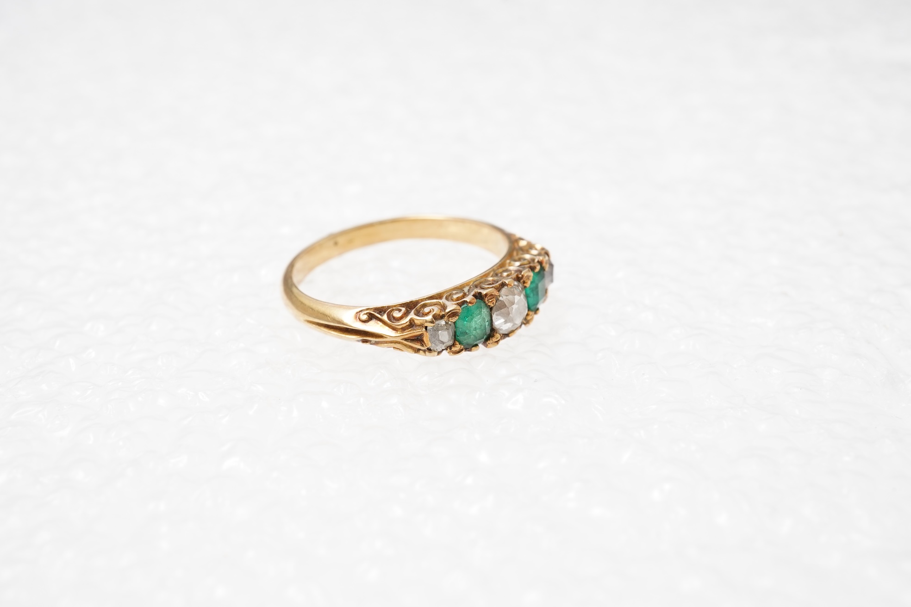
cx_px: 456
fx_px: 1139
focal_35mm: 45
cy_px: 304
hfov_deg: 43.6
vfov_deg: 29.9
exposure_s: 1/125
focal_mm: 30
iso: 320
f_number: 20
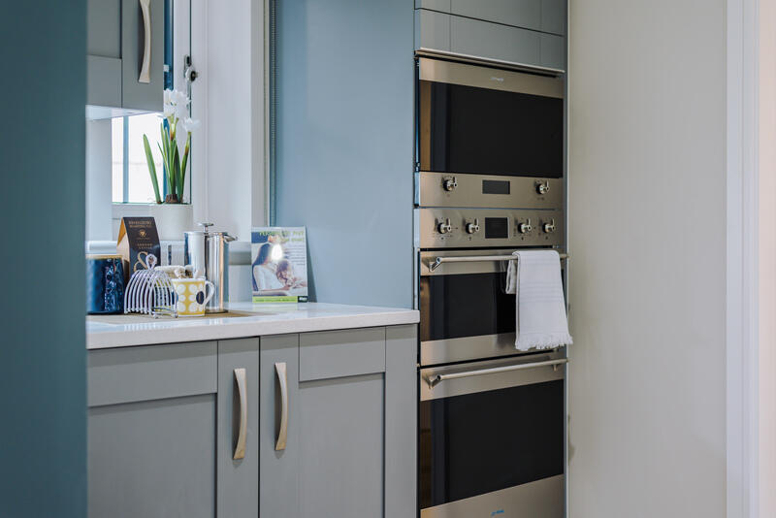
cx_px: 388
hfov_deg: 39.6
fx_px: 1078
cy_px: 259
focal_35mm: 50
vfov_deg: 27.0
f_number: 2.8
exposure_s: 1/40
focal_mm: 50
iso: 320
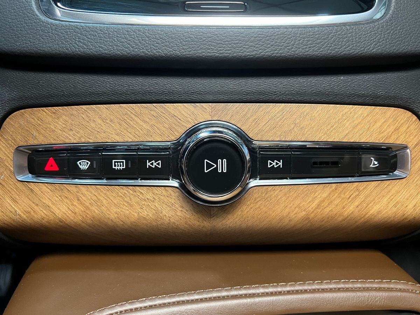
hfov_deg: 67.3
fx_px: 315
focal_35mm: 26
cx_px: 210
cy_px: 158
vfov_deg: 53.1
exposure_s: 1/47
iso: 500
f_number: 1.5
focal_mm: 5.7
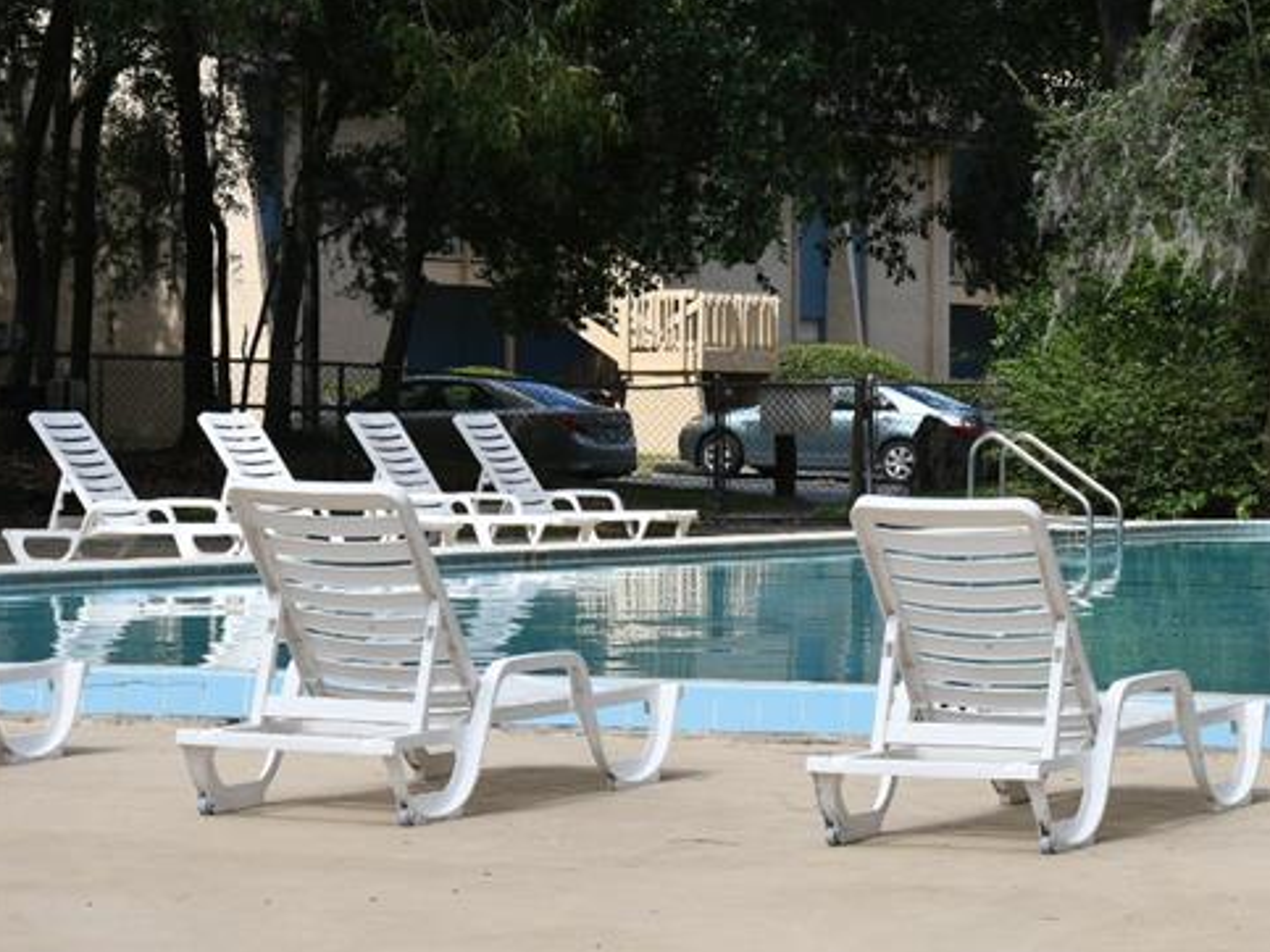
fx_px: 5832
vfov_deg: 9.3
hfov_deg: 12.3
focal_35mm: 159
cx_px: 1333
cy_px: 460
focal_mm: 52
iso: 100
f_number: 9
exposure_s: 1/250
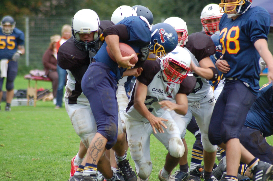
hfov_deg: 5.7
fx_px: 2725
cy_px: 90
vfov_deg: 3.8
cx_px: 136
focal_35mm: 360
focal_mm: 240
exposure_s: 1/320
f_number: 5.3
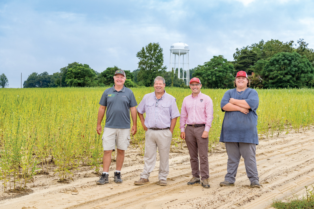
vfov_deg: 19.5
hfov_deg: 28.8
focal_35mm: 70
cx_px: 157
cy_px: 104
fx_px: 611
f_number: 7.1
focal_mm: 70
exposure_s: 1/320
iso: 400
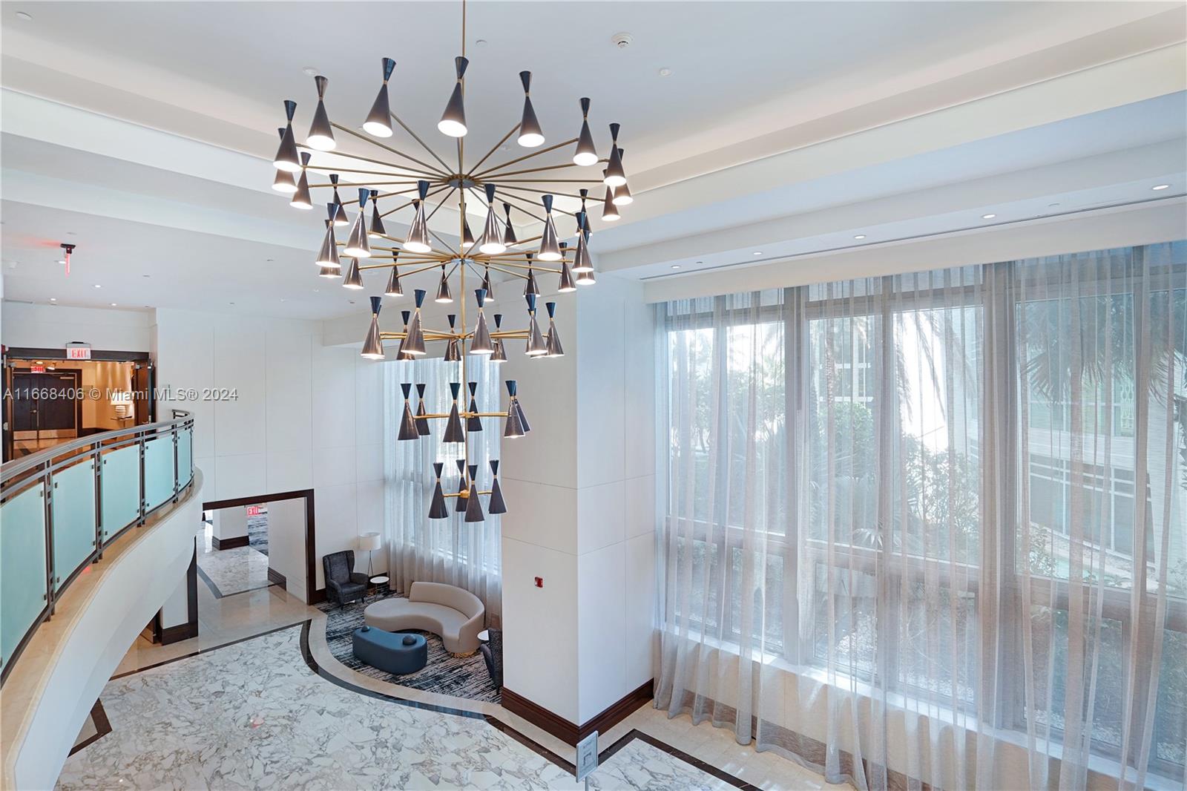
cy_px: 396
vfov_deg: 73.7
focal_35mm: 16
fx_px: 527
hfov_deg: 96.7
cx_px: 594
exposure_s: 1/60
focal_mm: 16
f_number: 4
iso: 500
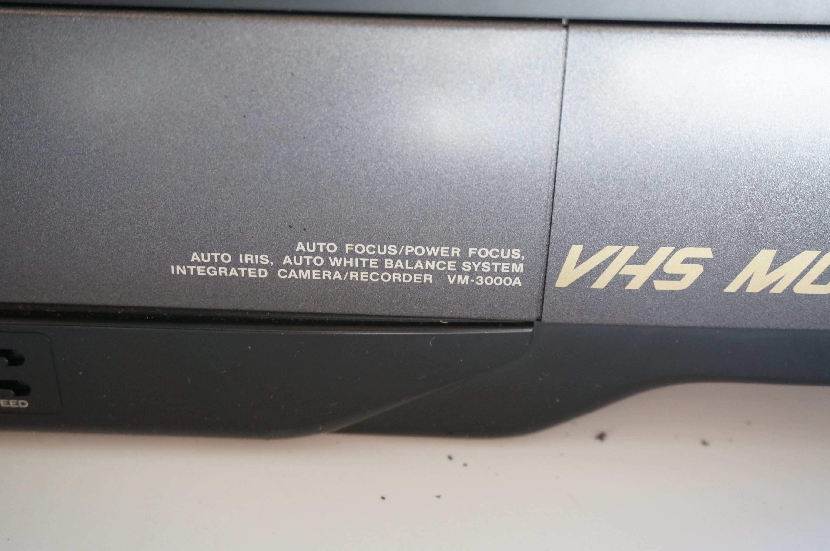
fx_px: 1071
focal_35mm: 46
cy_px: 276
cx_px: 415
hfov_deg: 42.4
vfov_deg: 28.9
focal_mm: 31
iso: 1000
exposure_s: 1/60
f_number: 5
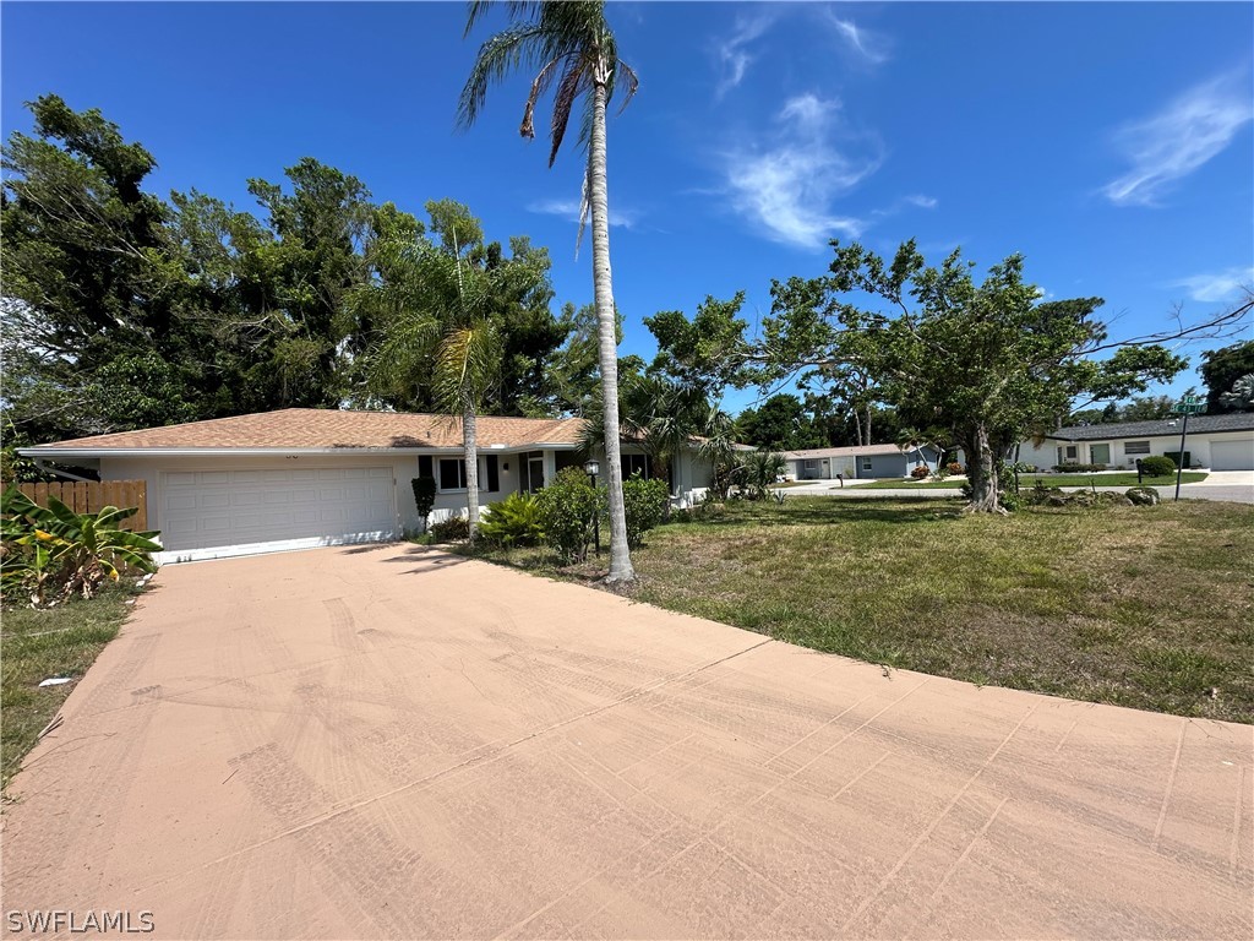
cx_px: 627
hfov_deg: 102.1
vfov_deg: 85.7
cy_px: 470
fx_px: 507
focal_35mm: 14
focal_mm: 2.22
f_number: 2.2
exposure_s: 1/2132
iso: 50
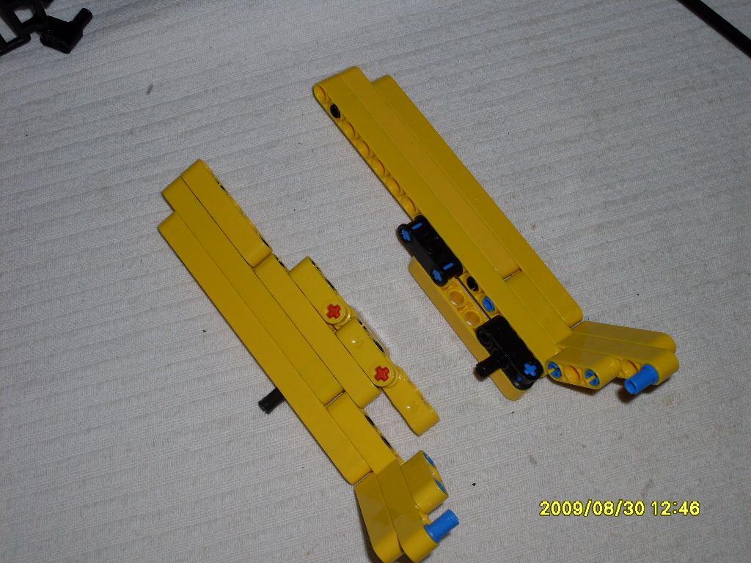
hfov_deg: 27.4
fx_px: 1540
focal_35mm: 71
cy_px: 282
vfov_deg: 20.7
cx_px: 376
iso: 100
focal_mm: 11.7
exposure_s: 1/45
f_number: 3.7
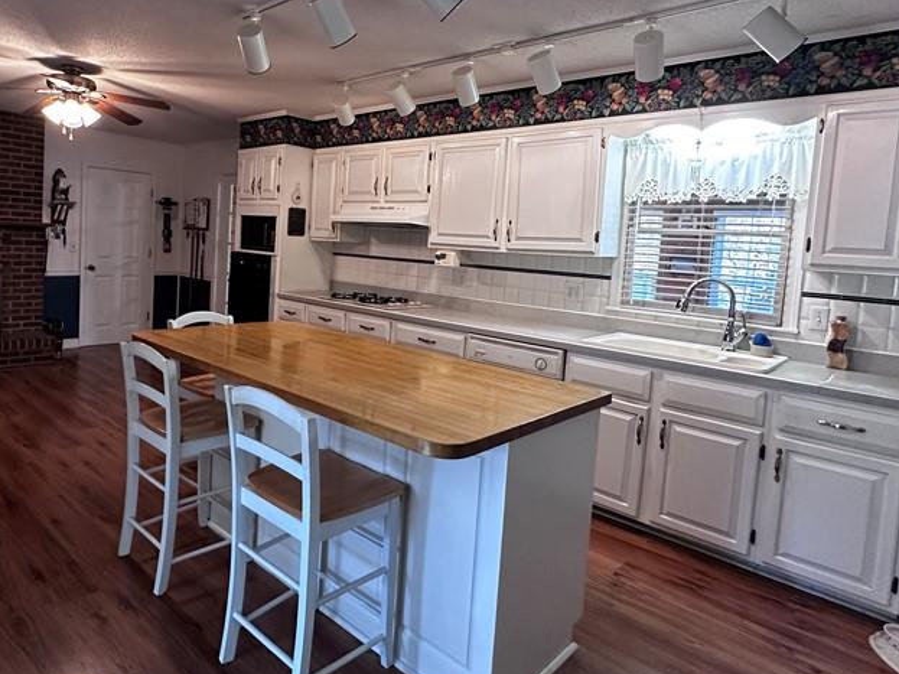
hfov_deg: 72.6
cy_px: 276
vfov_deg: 58.5
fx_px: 597
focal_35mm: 23
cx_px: 335
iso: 400
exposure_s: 1/60
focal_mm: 2.22
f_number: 2.2
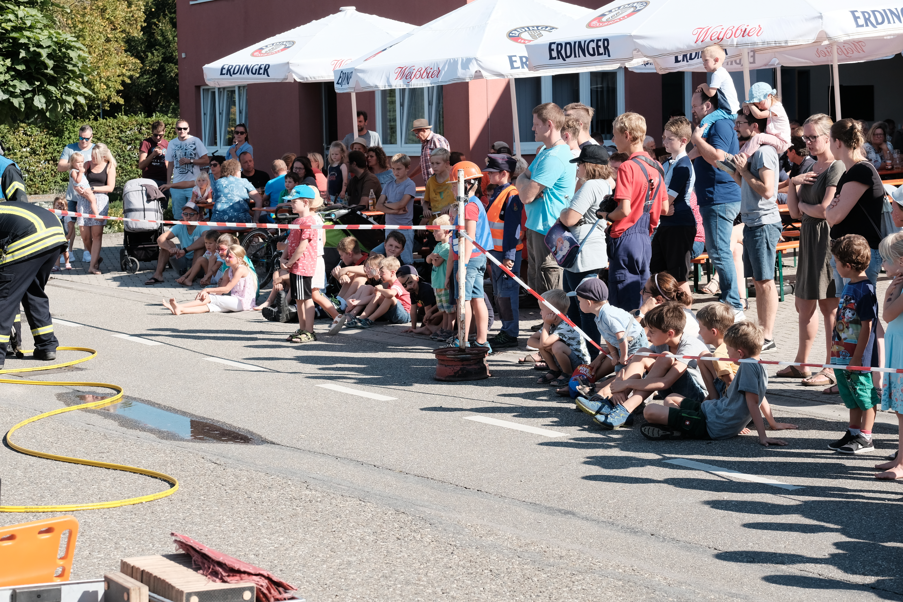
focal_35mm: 75
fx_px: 1881
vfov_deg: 18.2
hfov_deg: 27.0
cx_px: 452
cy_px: 301
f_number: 5.6
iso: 400
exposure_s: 1/680
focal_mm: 50
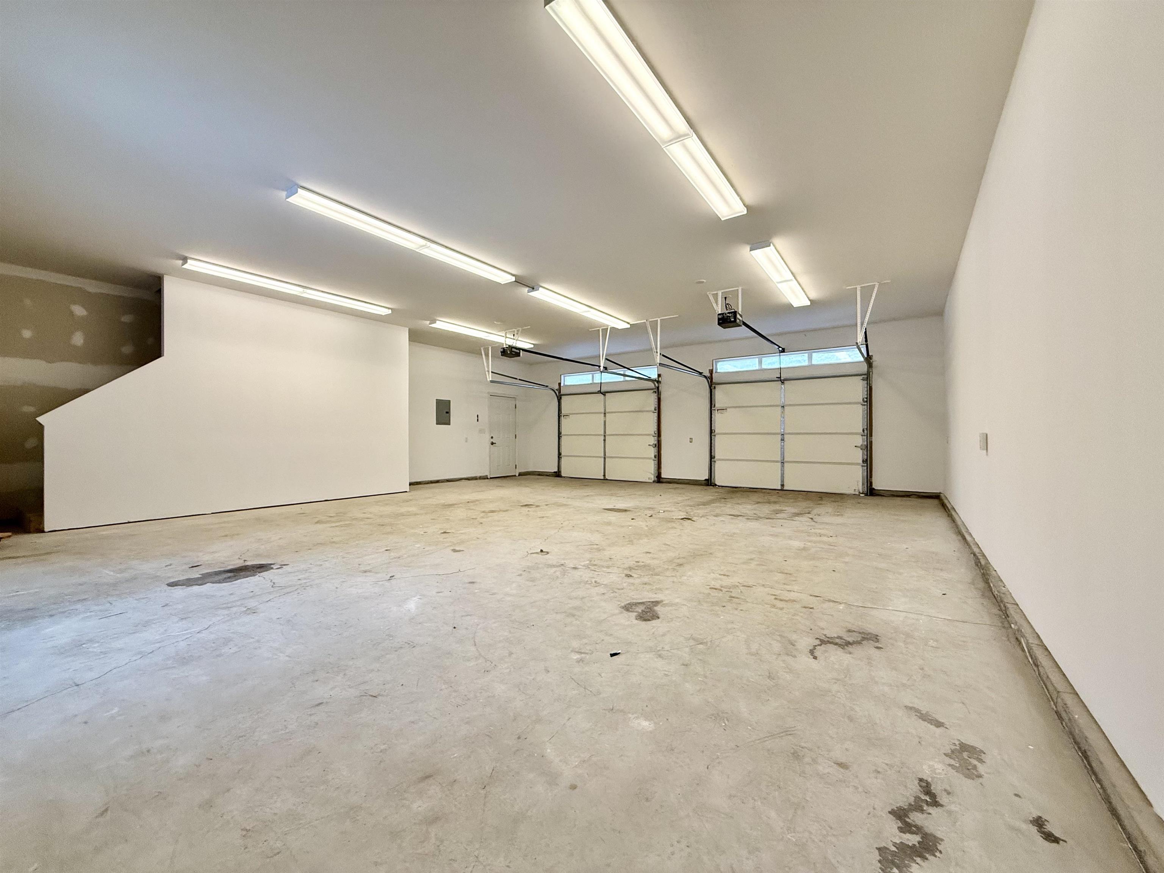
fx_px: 471
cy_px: 436
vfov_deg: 85.7
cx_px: 582
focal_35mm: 14
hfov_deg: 102.1
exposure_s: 1/120
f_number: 2.2
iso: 250
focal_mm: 2.22
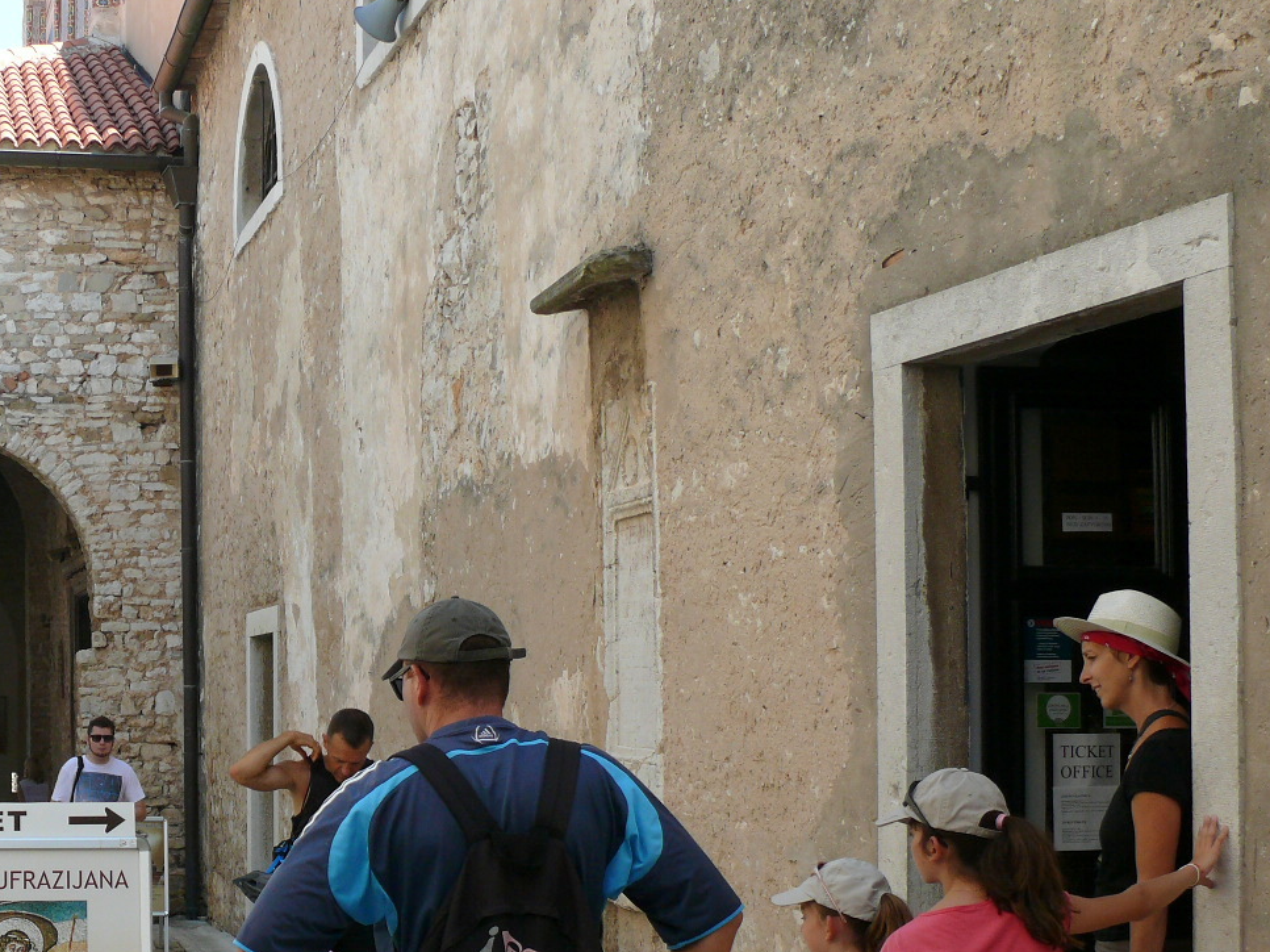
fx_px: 2127
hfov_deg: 32.3
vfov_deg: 25.0
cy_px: 675
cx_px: 241
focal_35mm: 58
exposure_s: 1/100
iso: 100
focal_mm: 7.4
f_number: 4
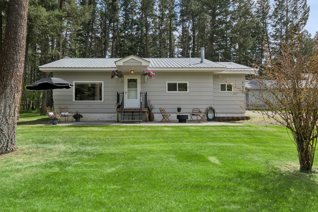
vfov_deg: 61.9
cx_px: 151
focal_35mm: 20
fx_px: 177
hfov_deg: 83.9
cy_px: 105
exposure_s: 1/320
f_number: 6.3
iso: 100
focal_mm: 10
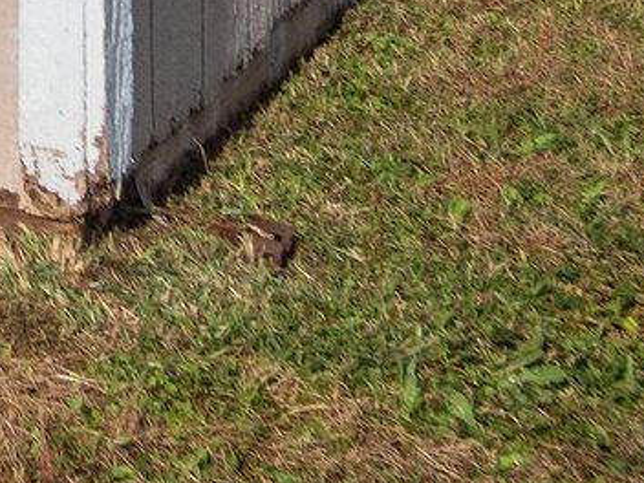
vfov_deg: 8.1
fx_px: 3032
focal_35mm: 163
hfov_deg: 10.8
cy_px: -829
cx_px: -734
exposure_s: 1/2500
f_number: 5.6
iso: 200
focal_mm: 14
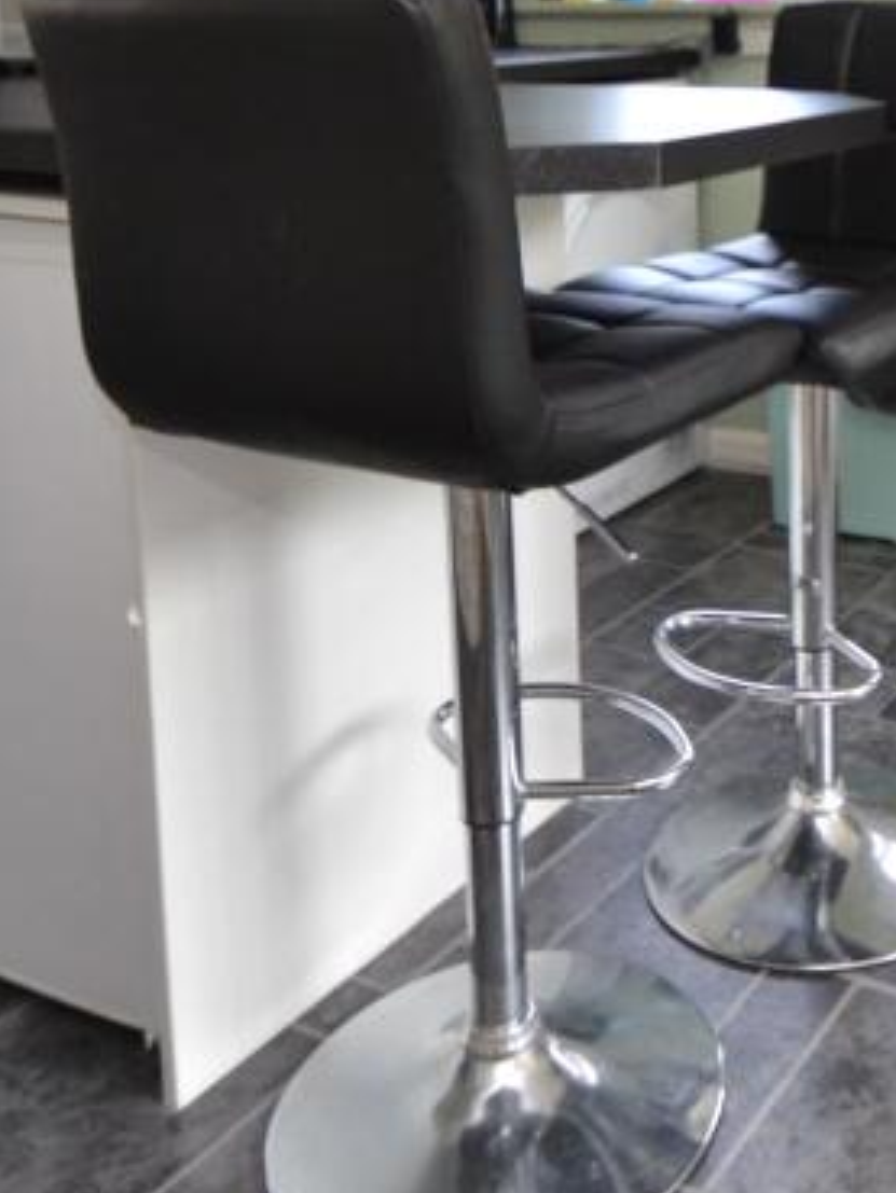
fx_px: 1380
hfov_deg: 32.9
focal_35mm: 40
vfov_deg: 43.2
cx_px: 902
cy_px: 141
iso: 400
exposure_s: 1/80
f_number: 4.5
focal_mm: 10
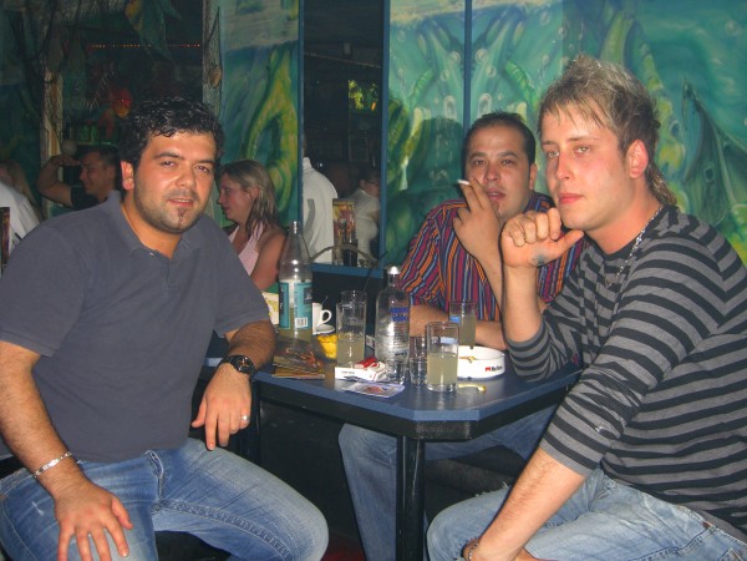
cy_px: 280
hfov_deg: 49.0
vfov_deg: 37.7
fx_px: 820
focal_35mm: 38
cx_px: 374
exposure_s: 1/60
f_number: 2.8
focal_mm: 7.9
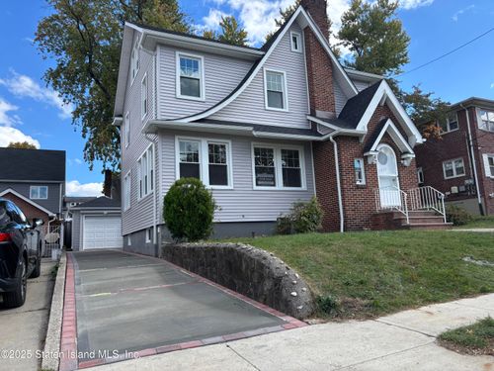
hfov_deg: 67.3
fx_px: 371
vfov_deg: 53.1
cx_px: 247
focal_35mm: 26
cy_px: 186
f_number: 1.6
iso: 50
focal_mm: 5.96
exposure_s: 1/1328
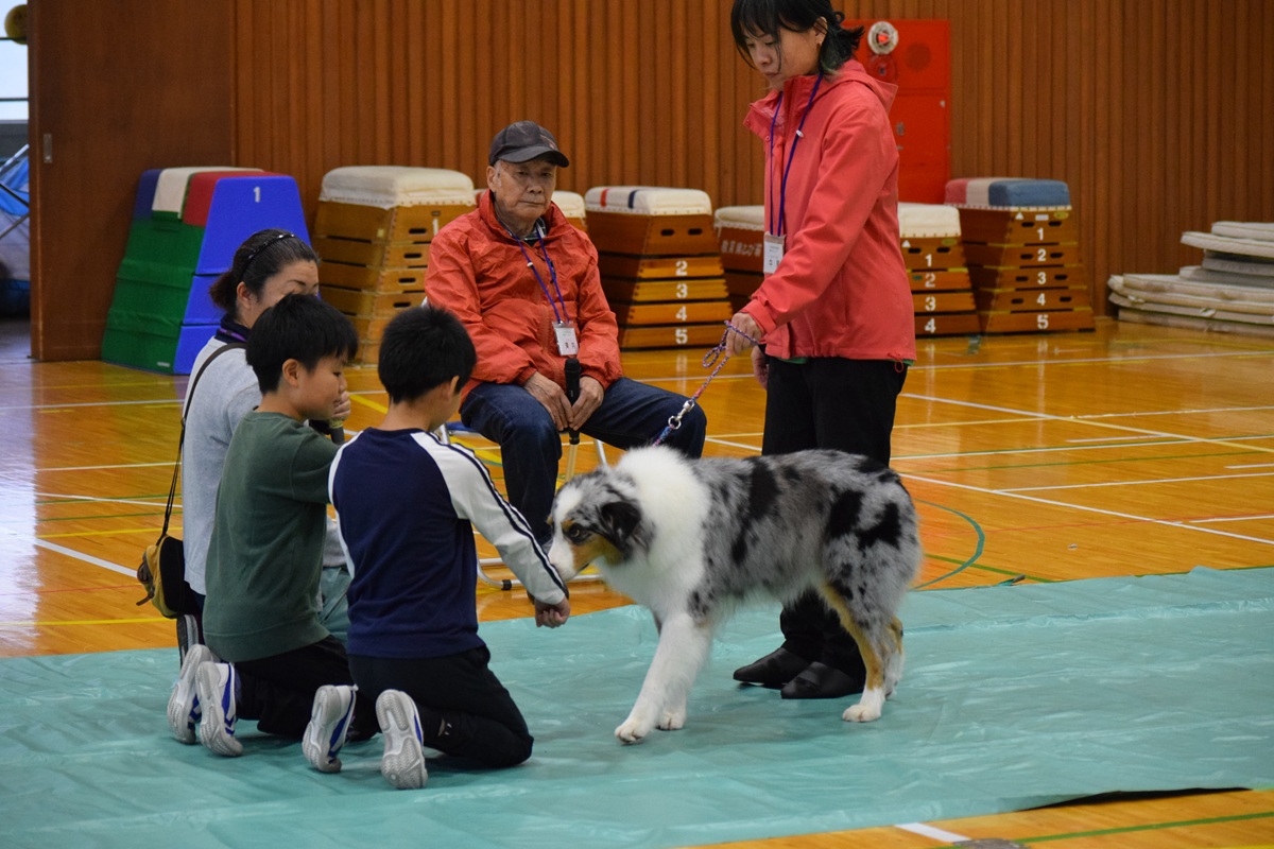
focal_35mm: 120
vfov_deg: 11.4
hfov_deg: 17.1
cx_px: 637
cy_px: 424
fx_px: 4246
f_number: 4.2
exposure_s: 1/250
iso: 3200
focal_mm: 80
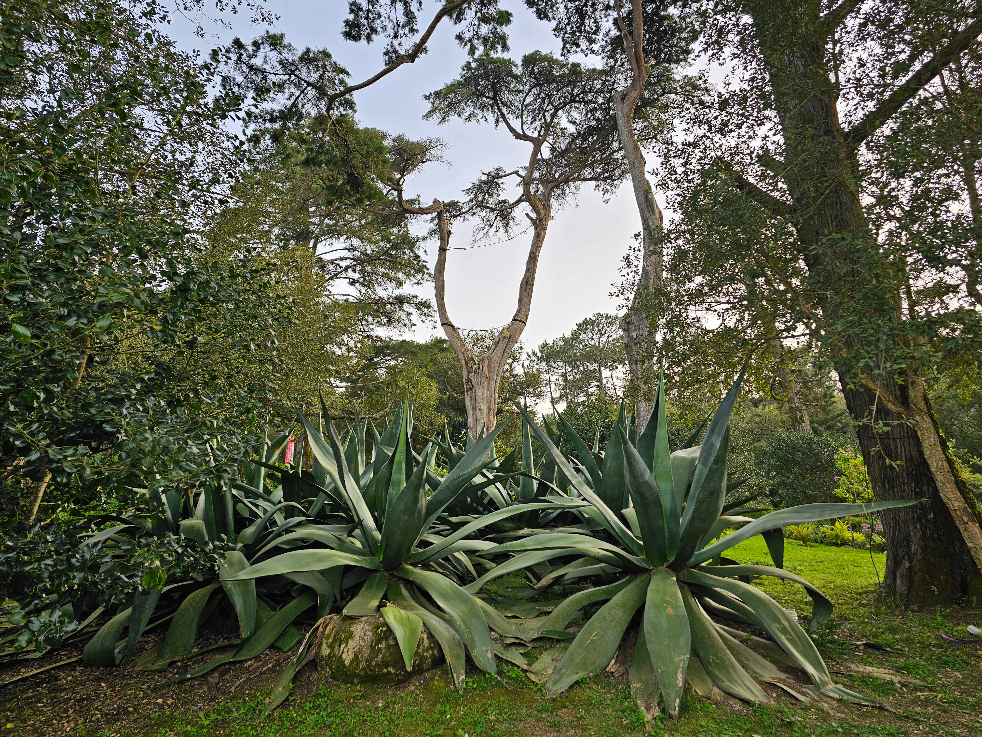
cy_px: 368
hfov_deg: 73.9
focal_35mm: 23
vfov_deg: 58.9
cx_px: 491
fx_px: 652
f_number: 1.7
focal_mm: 6.3
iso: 16
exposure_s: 1/180
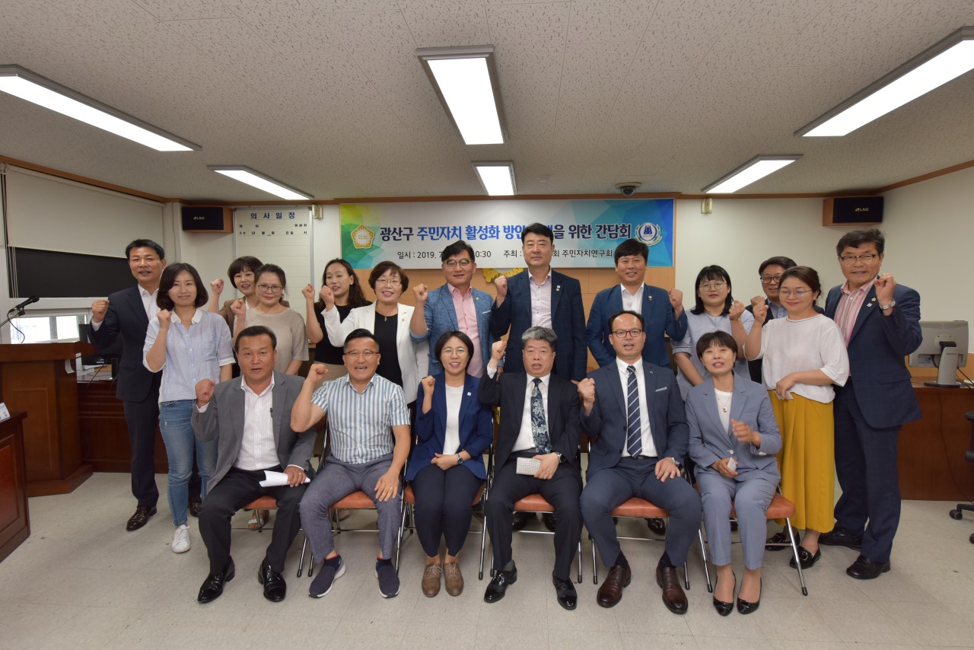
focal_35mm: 19
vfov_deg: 64.6
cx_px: 487
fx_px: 514
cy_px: 325
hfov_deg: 86.9
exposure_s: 1/80
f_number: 6.3
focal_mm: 19
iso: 500
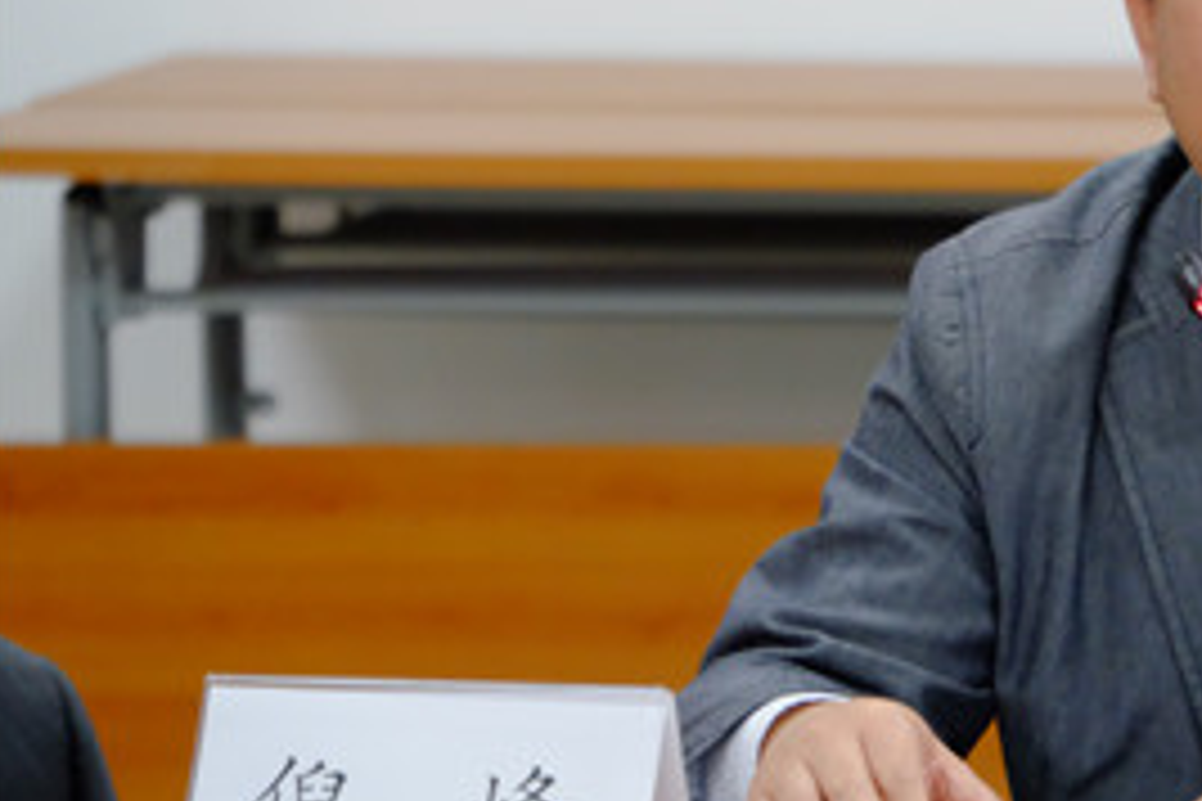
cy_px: 324
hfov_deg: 5.5
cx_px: 1089
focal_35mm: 373
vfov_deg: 3.7
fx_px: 12453
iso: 3200
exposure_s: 1/58
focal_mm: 135
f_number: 5.6
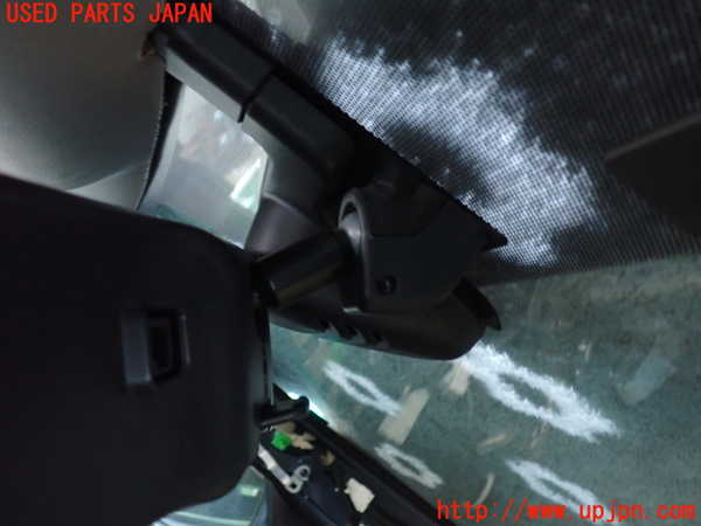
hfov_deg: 60.0
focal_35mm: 30
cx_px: 350
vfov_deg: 46.8
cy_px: 263
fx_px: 608
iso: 800
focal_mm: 5.4
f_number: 2.3
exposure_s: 1/13
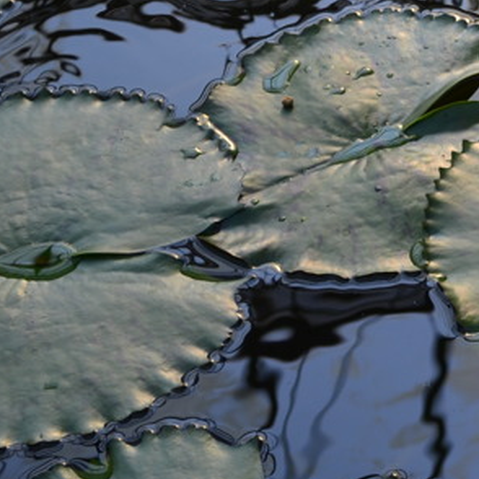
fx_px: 3123
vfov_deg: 8.7
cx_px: 818
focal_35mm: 199
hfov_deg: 8.5
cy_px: -10
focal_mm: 45
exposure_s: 1/125
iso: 125
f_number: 5.6
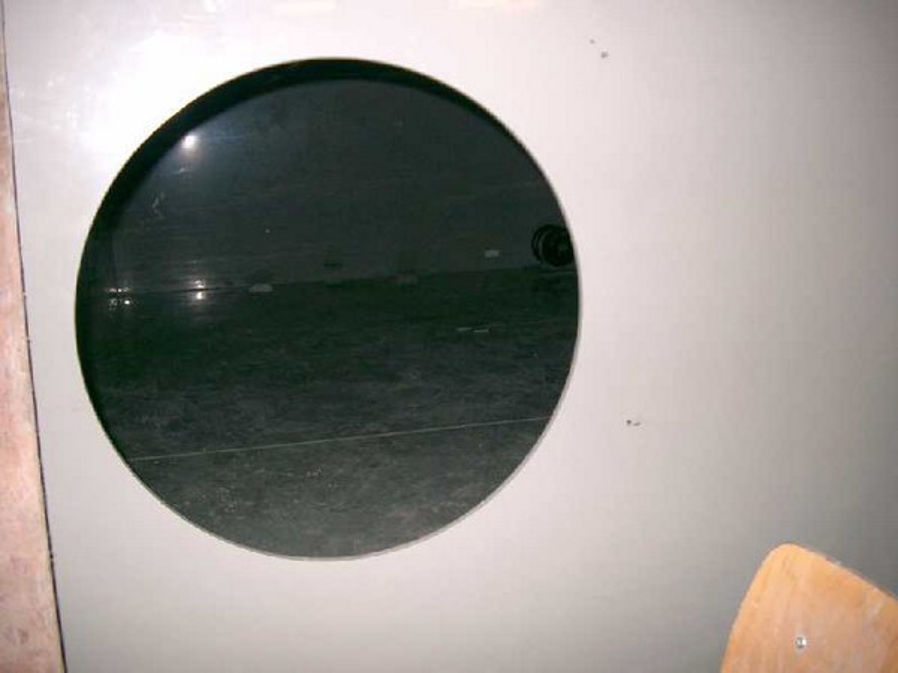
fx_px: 960
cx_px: 449
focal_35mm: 37
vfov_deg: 38.7
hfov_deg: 50.1
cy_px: 336
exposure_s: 1/60
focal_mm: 7.6
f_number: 2.6
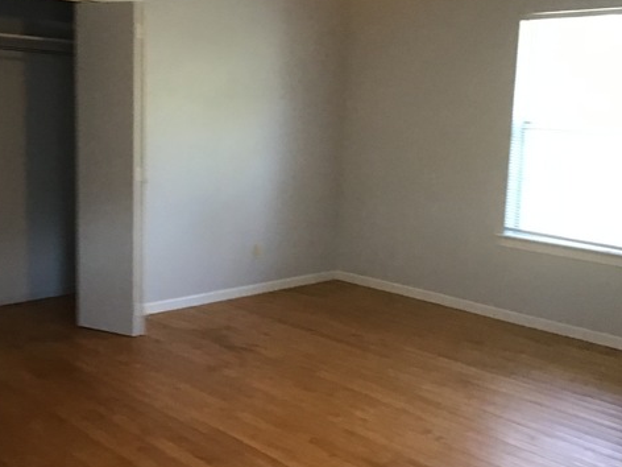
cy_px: 212
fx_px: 755
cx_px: 213
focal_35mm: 42
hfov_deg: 44.2
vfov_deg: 34.3
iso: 200
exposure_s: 1/24
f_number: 2.4
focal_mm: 3.3
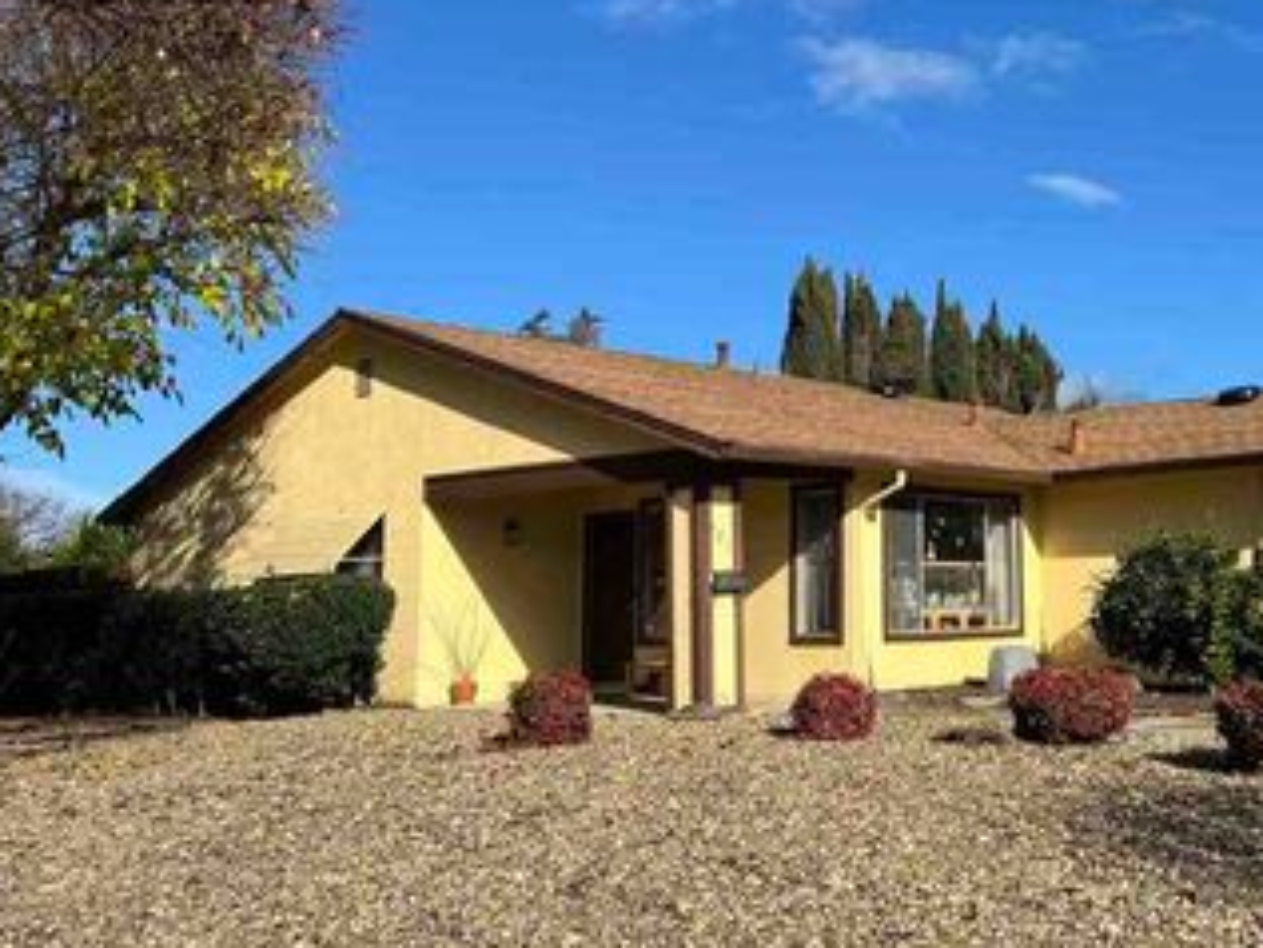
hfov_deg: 43.9
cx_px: 984
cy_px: 384
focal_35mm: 41
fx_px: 1496
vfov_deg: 35.1
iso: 50
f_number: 1.5
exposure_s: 1/5587
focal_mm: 5.7
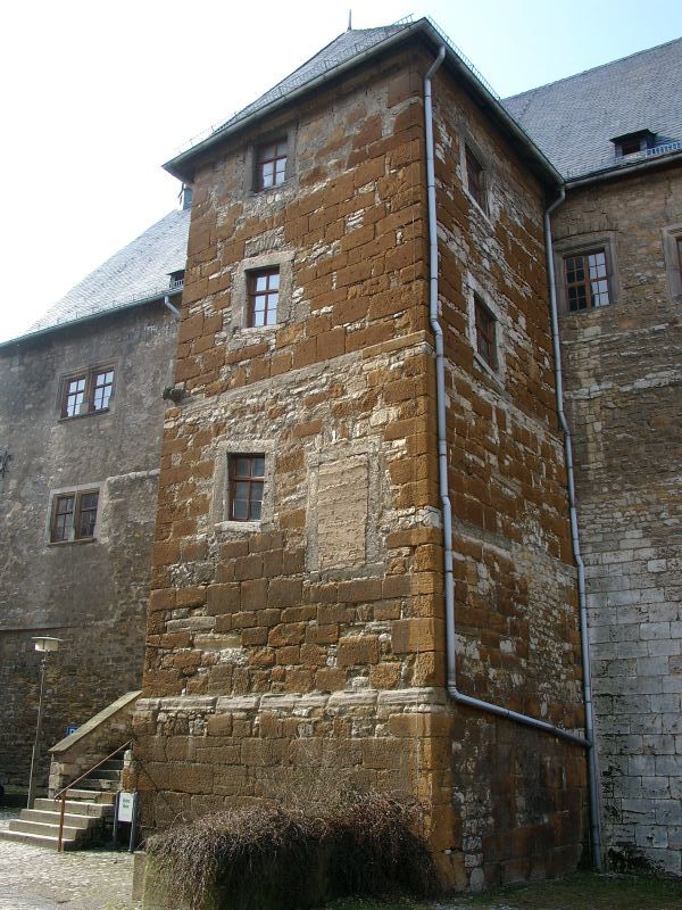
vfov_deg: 54.0
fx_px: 893
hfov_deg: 41.8
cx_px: 341
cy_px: 455
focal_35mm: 34
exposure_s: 1/312
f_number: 4
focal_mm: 7.13
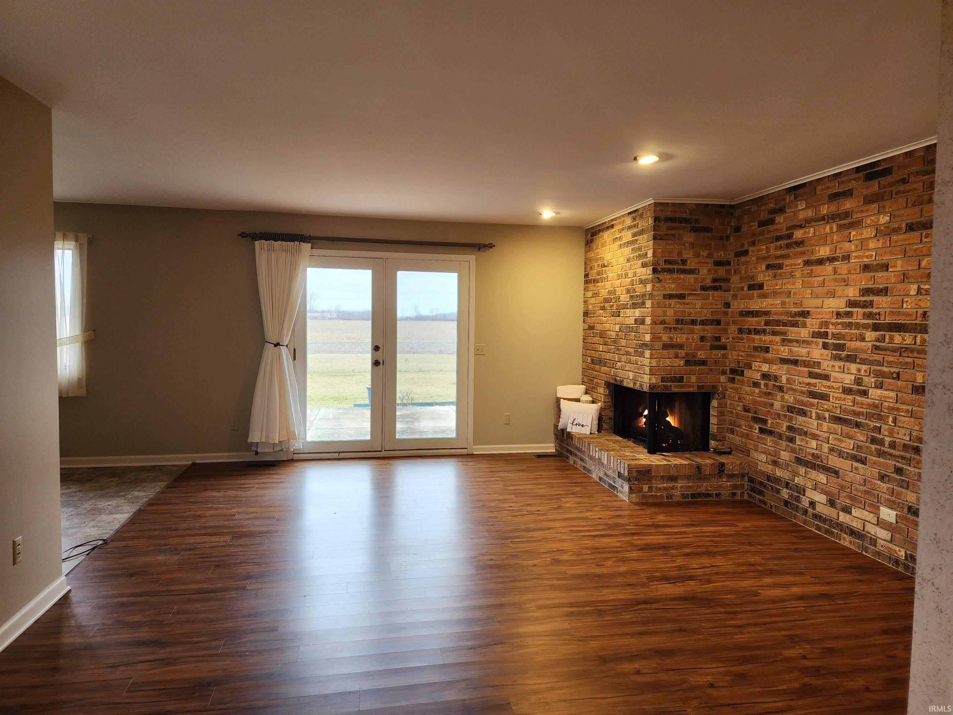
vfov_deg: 58.9
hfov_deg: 73.9
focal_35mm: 23
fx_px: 633
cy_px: 358
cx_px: 476
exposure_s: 1/60
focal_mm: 6.4
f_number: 1.8
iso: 200
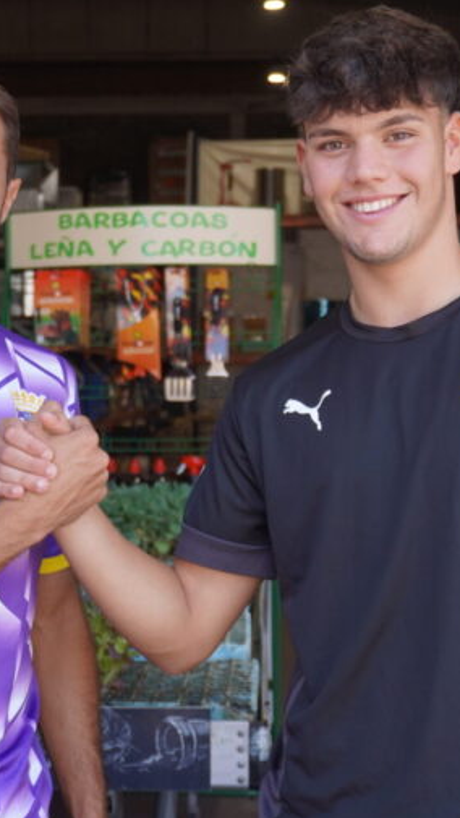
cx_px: 147
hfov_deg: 15.3
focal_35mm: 79
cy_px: 411
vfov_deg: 26.9
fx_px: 1709
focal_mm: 33
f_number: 5
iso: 320
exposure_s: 1/160
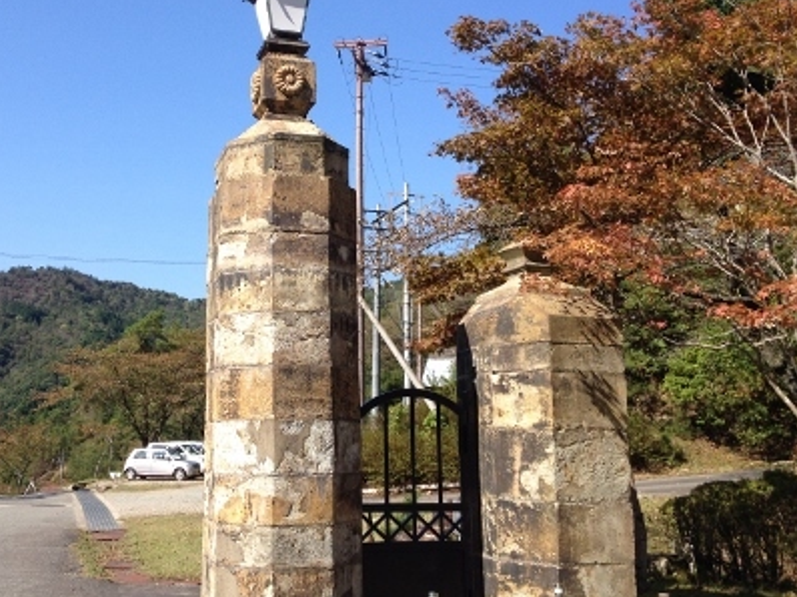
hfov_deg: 42.7
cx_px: 312
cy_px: 255
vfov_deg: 32.8
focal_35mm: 44
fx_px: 1012
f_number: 2.4
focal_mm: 4.28
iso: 50
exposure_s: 1/1126
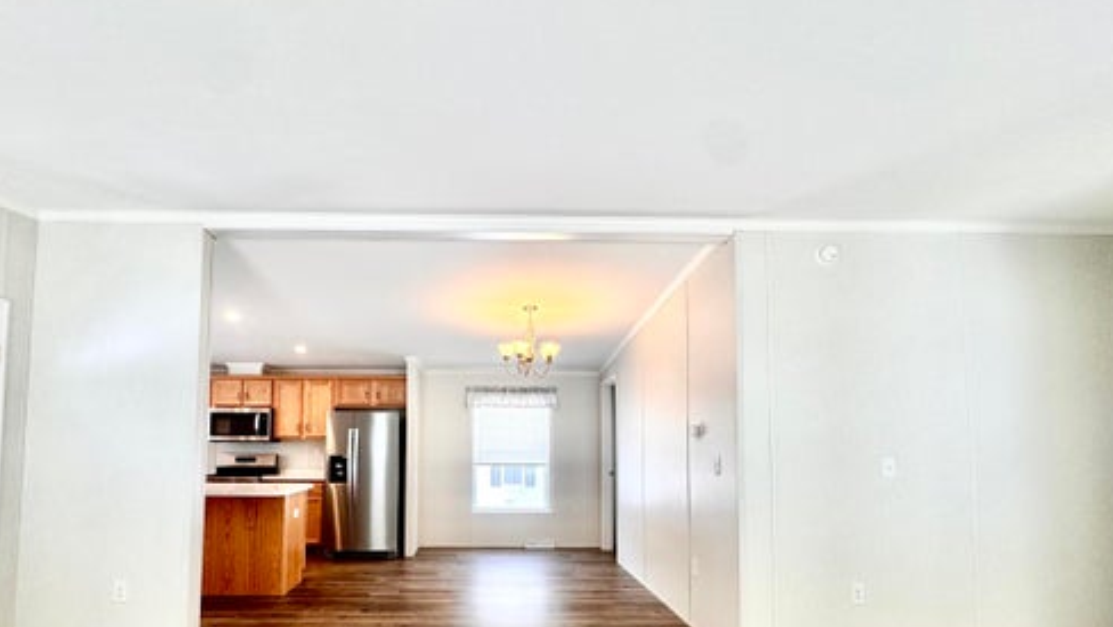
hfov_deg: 86.2
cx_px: 490
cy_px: 408
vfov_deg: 55.0
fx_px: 591
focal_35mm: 20
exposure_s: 1/120
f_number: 2.2
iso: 64
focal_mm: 2.22
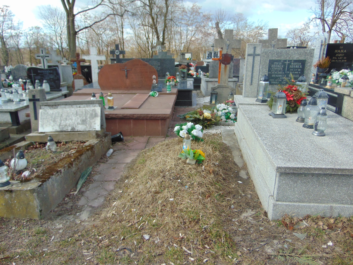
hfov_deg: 69.4
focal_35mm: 25
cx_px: 176
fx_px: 255
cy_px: 132
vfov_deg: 54.9
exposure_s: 1/500
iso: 80
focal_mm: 4.5
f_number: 3
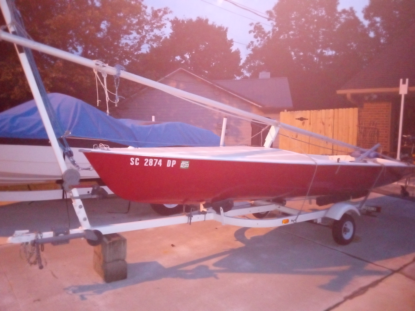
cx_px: 208
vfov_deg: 49.7
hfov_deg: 63.4
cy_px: 156
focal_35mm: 28
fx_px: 336
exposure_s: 1/14.3
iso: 2725
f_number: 2.2
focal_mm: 3.71
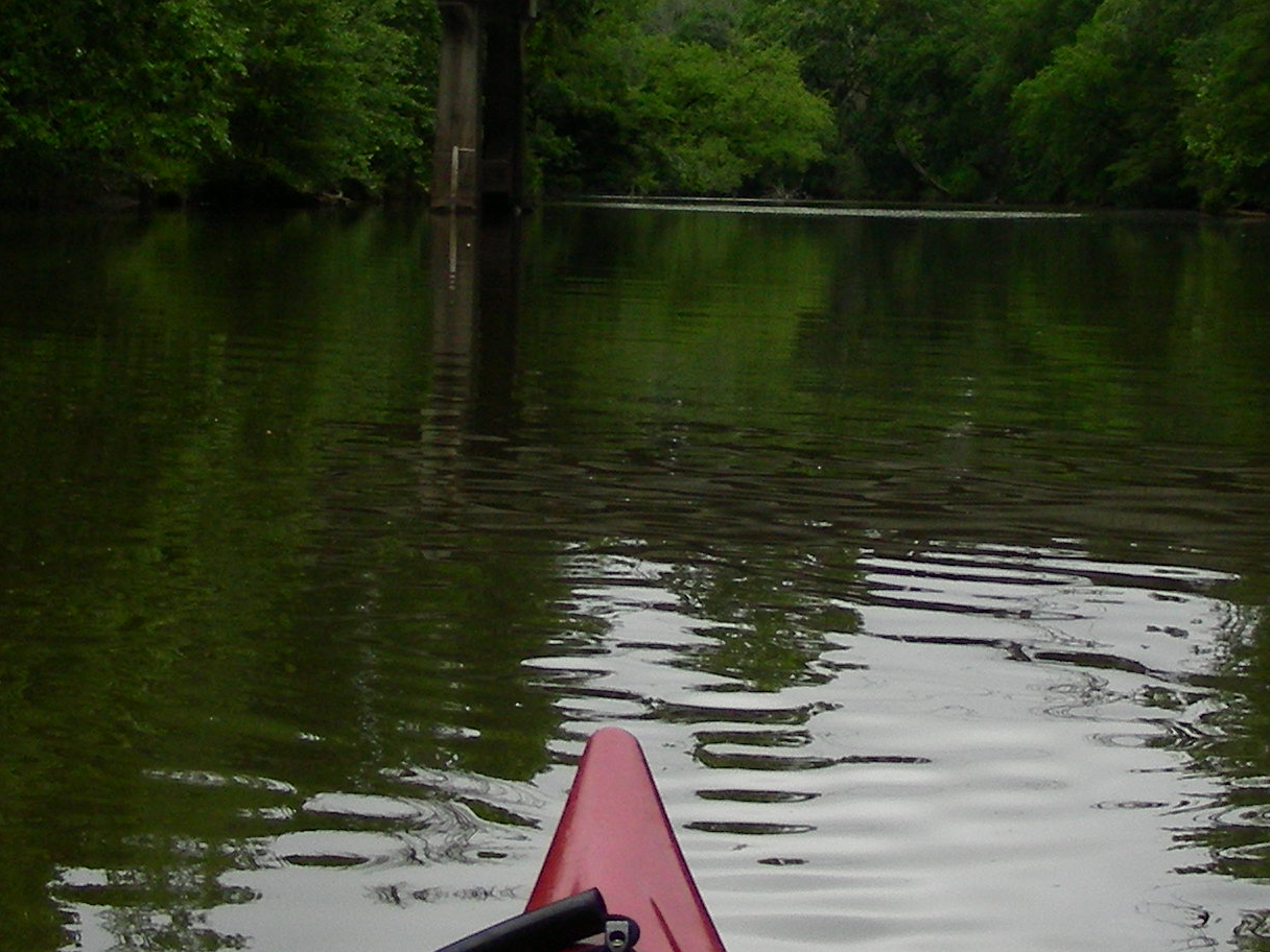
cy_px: 26
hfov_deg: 22.1
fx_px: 3229
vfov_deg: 16.5
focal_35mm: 88
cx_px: 884
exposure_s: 1/326
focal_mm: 6.3
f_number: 4
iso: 50
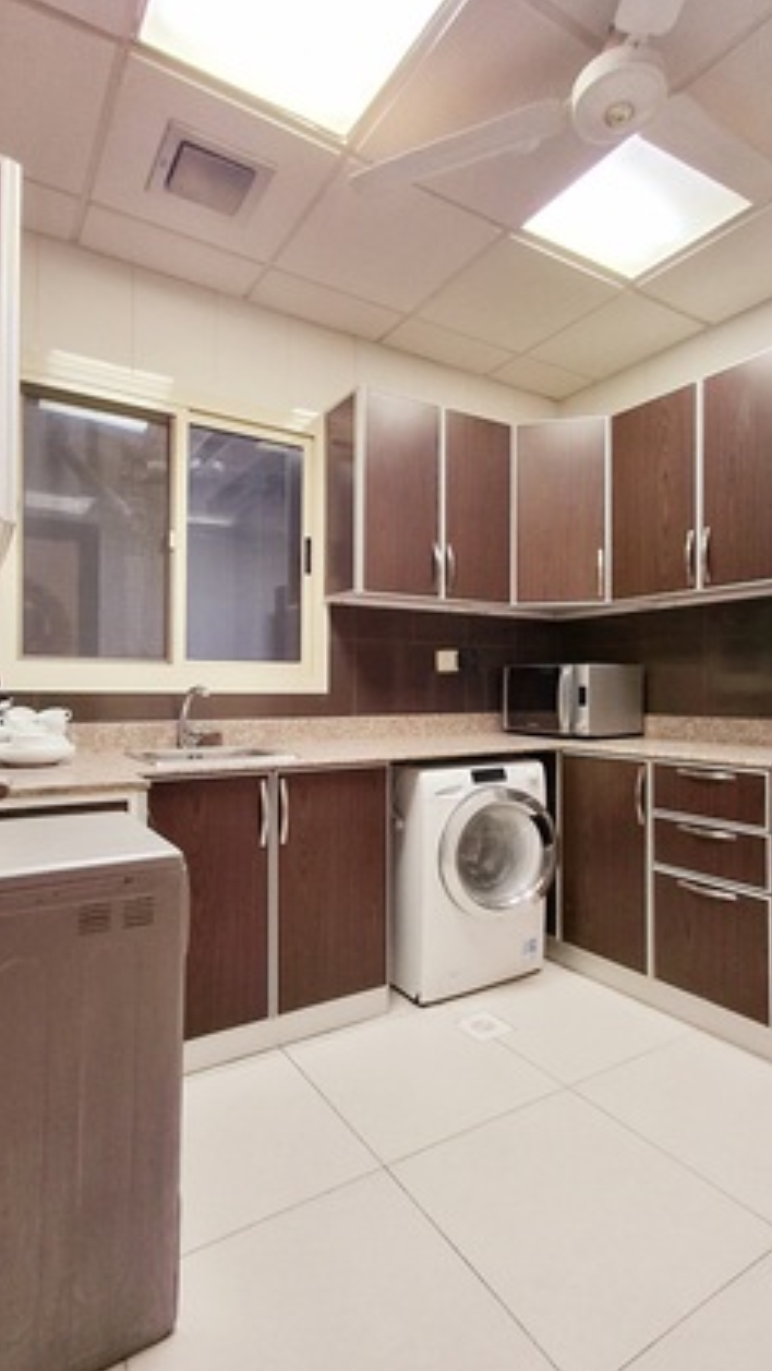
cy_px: 676
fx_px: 691
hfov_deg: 58.4
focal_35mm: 19
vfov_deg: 89.5
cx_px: 394
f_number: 2.2
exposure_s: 1/50
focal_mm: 1.64
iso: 200
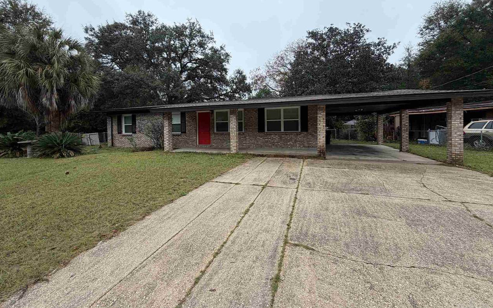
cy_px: 132
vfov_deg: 74.4
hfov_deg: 101.5
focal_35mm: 15
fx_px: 202
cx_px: 245
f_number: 2.2
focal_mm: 2.22
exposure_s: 1/502
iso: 64
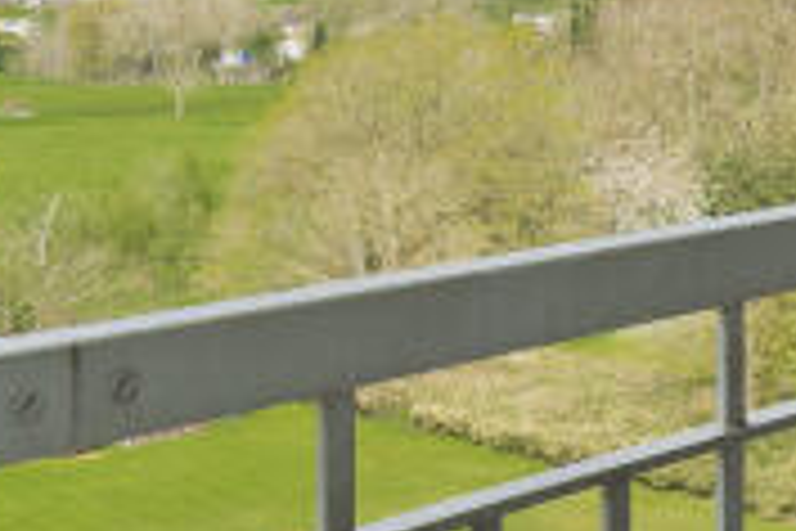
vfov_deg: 16.3
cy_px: -74
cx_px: 1048
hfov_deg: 22.3
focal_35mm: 81
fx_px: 1791
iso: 320
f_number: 11
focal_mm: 14
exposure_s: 1/320
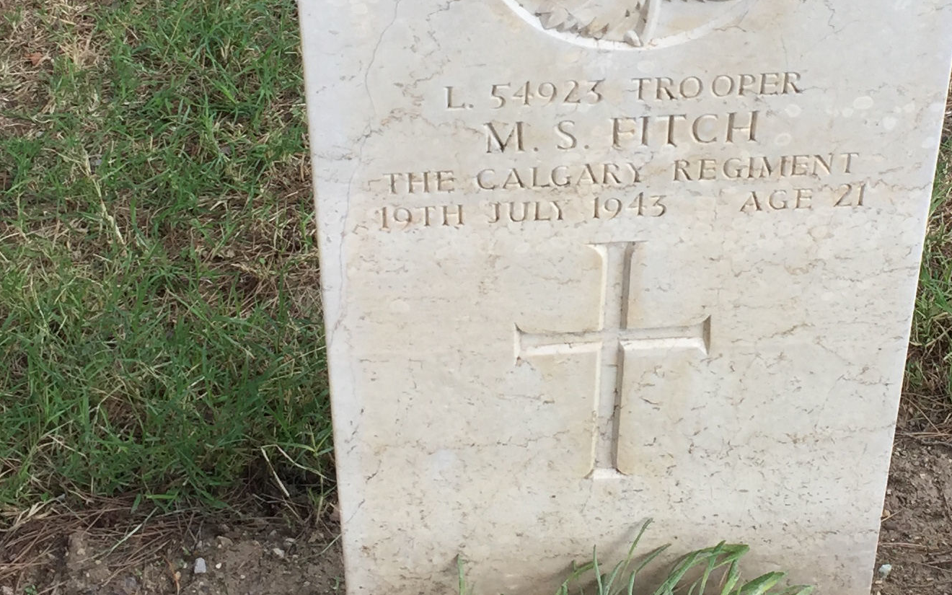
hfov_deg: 27.0
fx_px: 1972
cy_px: 27
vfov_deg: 16.9
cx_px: 599
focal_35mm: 76
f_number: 2.2
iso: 32
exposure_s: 1/618
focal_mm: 4.15
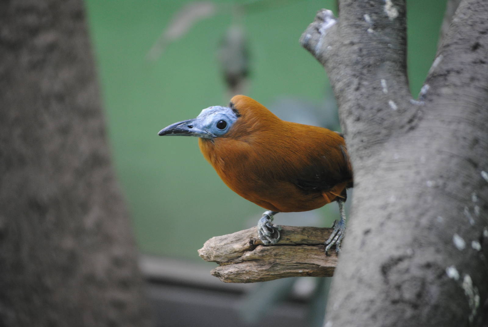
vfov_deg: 6.8
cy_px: 164
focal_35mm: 202
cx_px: 244
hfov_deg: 10.1
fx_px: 2748
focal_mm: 135
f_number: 5
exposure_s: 1/80
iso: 400
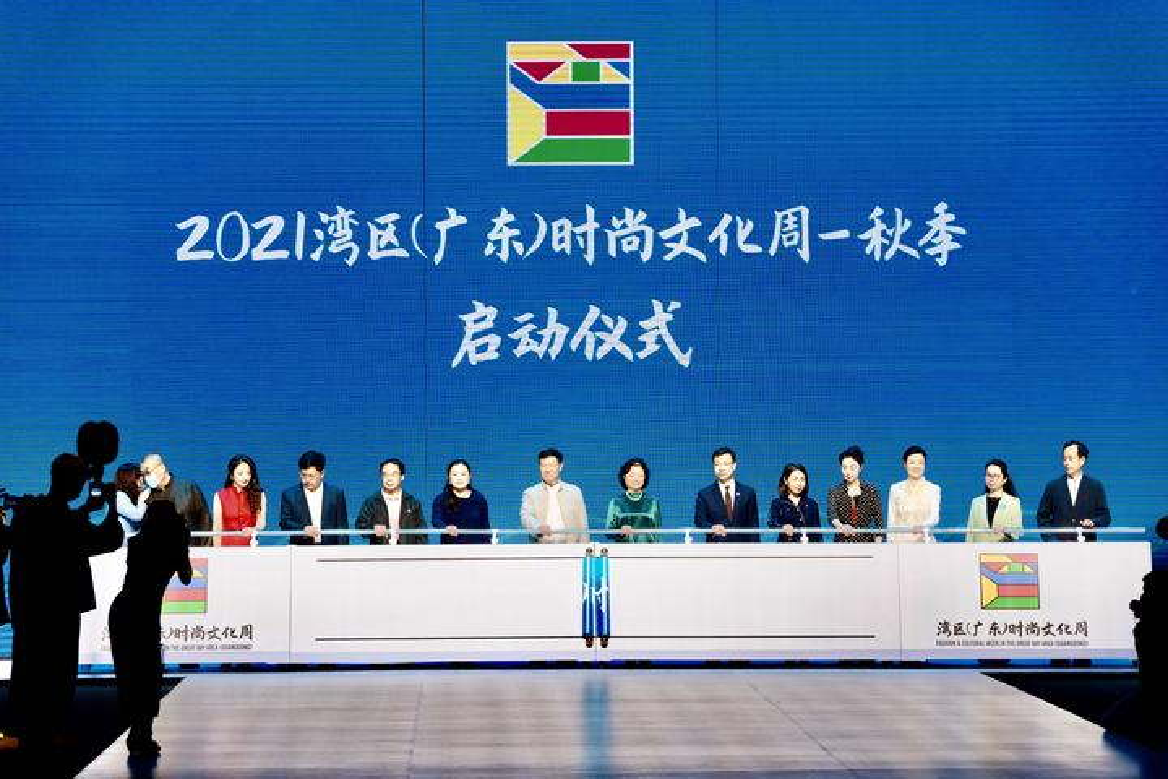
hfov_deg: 15.1
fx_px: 4412
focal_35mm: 136
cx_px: 584
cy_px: 390
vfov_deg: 10.1
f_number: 5.6
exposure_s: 1/250
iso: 1000
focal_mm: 136
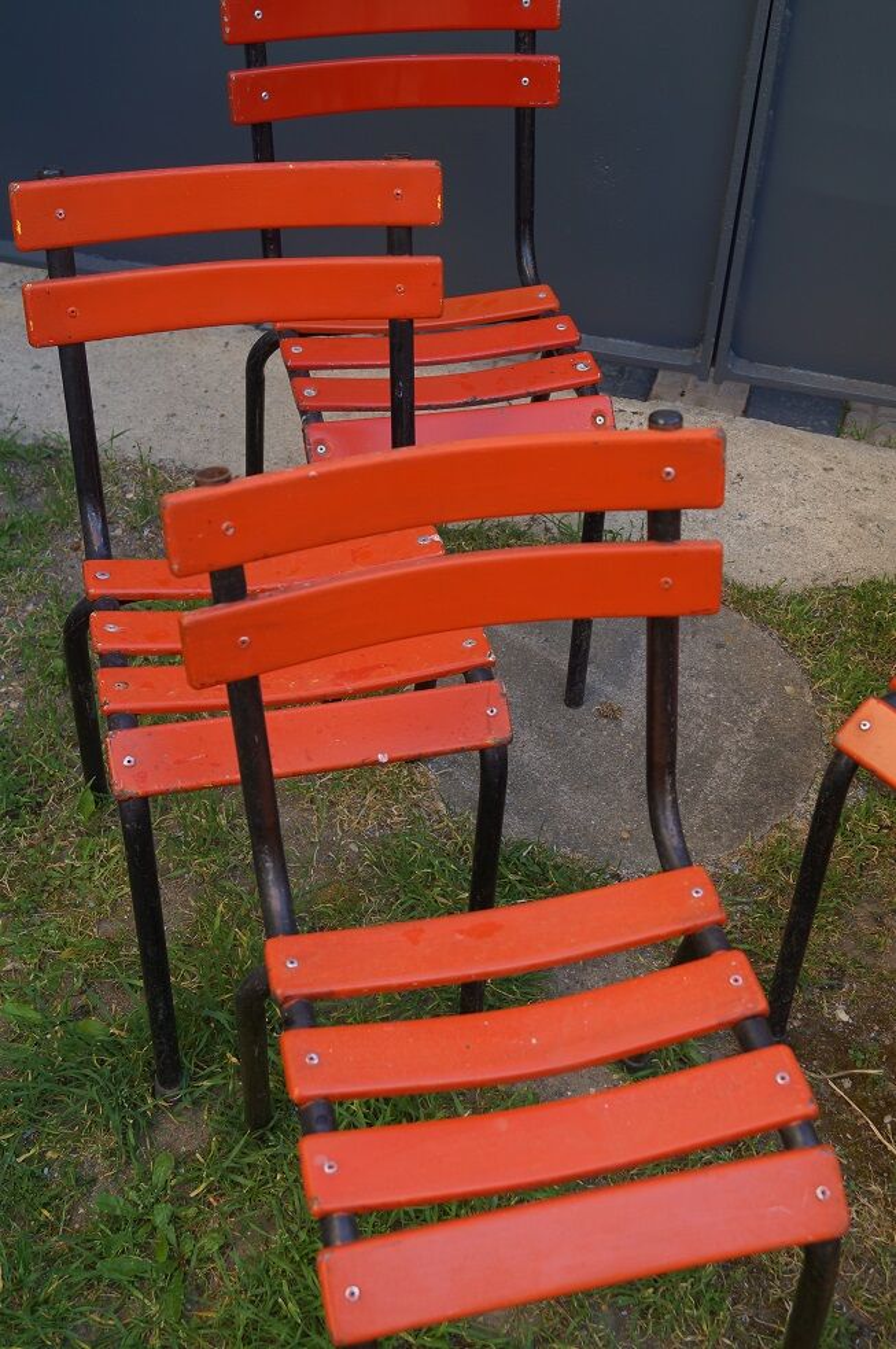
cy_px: 674
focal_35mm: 39
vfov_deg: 49.6
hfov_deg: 34.1
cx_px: 448
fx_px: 1459
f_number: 5
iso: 100
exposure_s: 1/80
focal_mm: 26
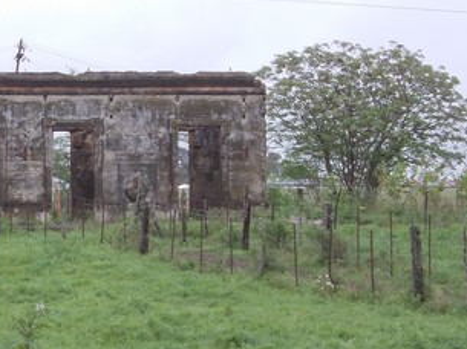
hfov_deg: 9.5
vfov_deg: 7.2
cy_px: 216
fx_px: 2776
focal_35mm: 206
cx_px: -63
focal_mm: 11.6
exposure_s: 1/160
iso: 80
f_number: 4.8
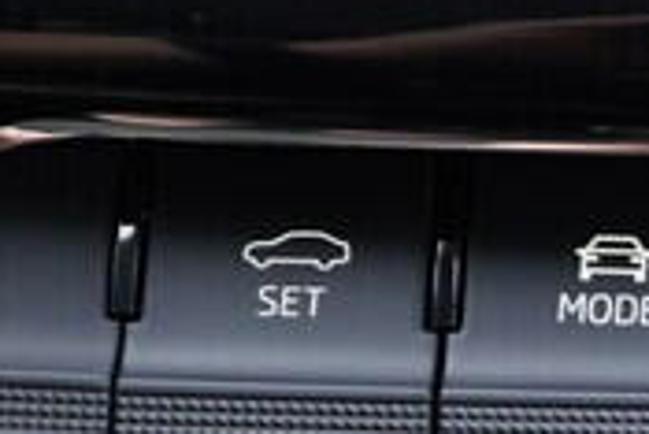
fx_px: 3807
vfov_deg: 6.5
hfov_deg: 8.9
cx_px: 1476
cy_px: 414
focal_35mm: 211
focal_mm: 24
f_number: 2.8
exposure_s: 1/40
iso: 400
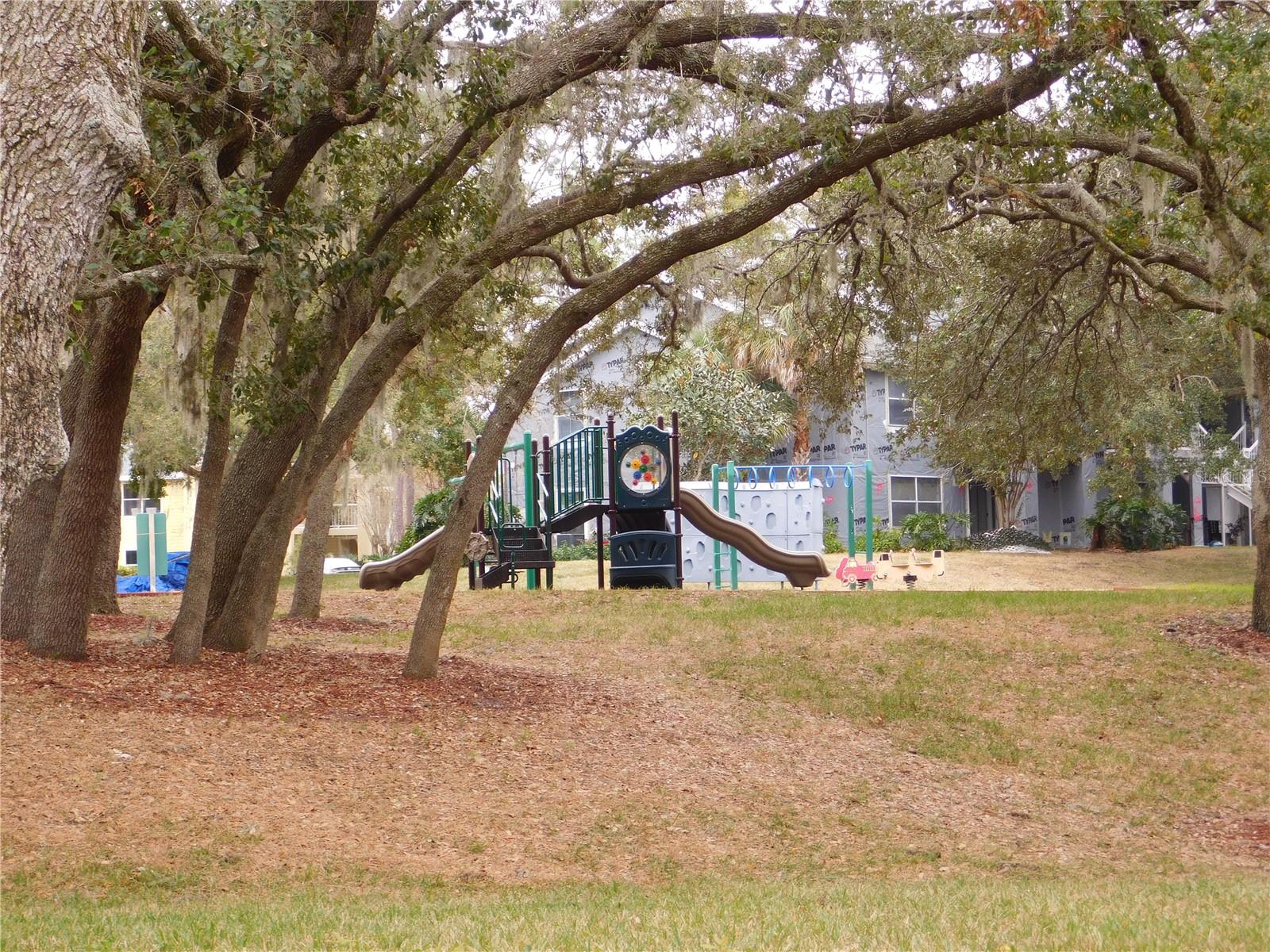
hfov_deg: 24.4
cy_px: 476
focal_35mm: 80
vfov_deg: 18.4
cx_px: 635
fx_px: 2935
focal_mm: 14.2
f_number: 4.4
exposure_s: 1/60
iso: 160
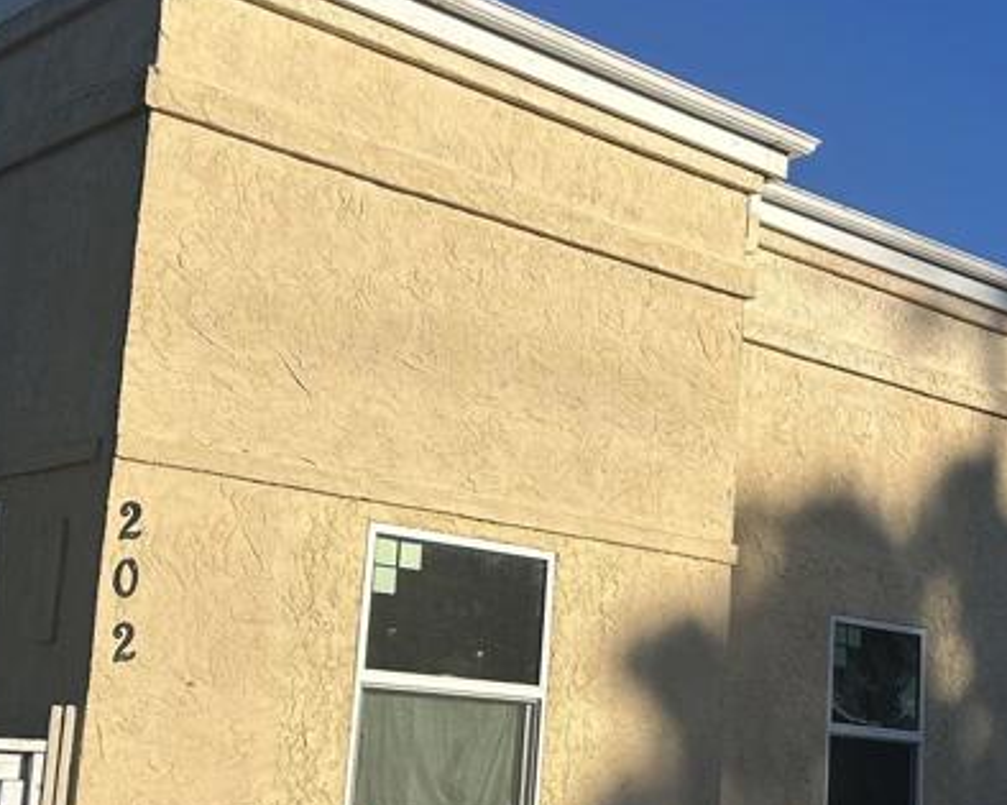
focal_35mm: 66
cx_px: 744
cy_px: 432
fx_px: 1967
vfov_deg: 23.1
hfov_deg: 28.3
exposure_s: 1/6993
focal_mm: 5.7
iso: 50
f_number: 1.5
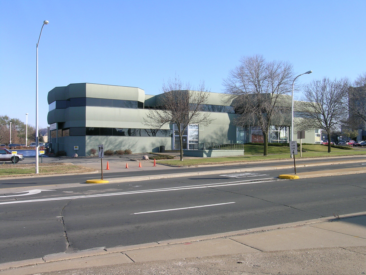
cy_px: 138
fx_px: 370
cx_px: 183
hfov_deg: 52.6
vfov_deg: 40.7
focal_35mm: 35
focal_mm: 7.2
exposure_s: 1/182
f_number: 6
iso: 50
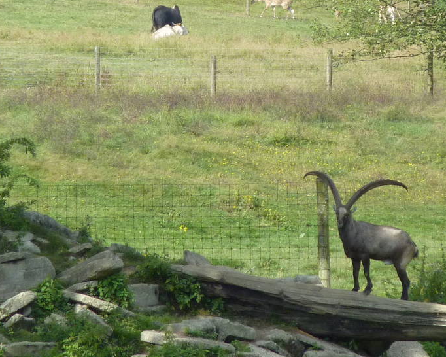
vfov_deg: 2.3
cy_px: 75
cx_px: 233
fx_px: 9071
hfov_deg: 2.8
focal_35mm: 687
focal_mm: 49.2
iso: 200
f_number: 4.9
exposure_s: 1/500
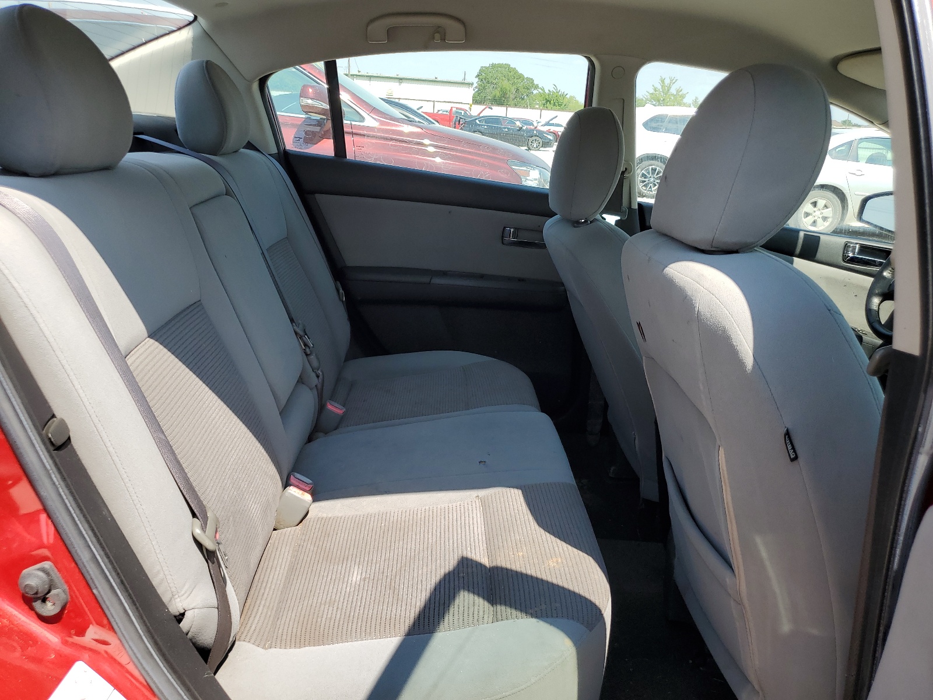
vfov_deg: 53.1
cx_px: 466
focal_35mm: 26
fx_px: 701
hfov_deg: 67.3
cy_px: 350
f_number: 1.5
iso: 50
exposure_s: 1/1000
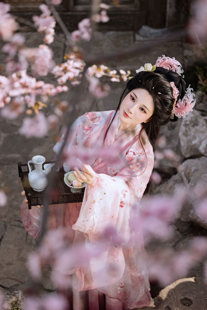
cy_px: 155
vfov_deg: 28.8
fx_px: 604
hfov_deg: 19.5
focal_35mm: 70
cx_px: 104
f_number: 2.8
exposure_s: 1/400
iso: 100
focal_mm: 70
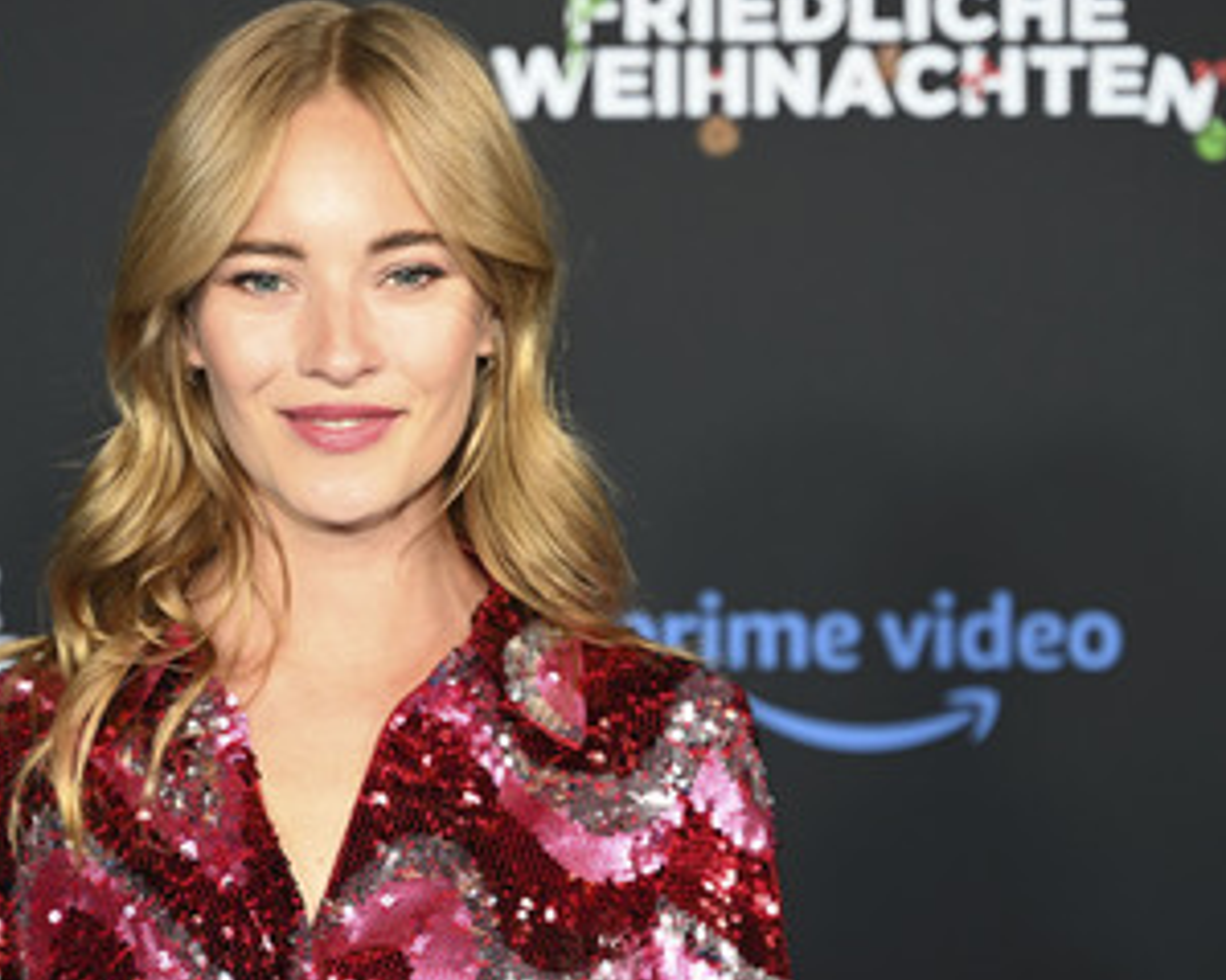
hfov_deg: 18.0
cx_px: 318
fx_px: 3845
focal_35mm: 106
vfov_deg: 14.5
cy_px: 578
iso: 400
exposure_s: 1/125
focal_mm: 75
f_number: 2.8
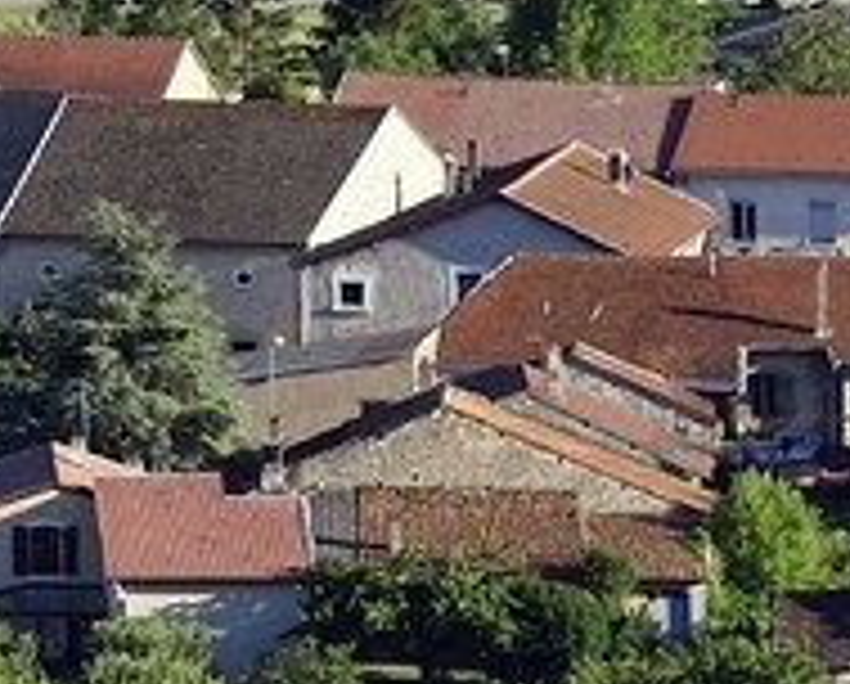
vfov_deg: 1.4
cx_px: -2478
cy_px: -360
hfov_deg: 1.7
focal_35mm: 1109
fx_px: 27956
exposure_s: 1/250
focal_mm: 140
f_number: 10
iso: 200
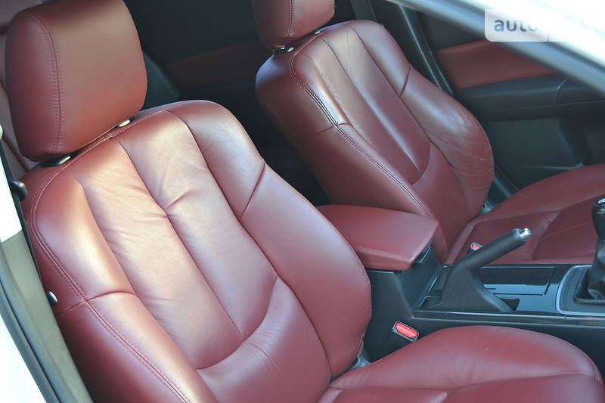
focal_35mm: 48
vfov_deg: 28.1
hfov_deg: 41.1
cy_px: 202
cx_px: 302
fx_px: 806
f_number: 4.8
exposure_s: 1/25
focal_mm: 32
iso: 400
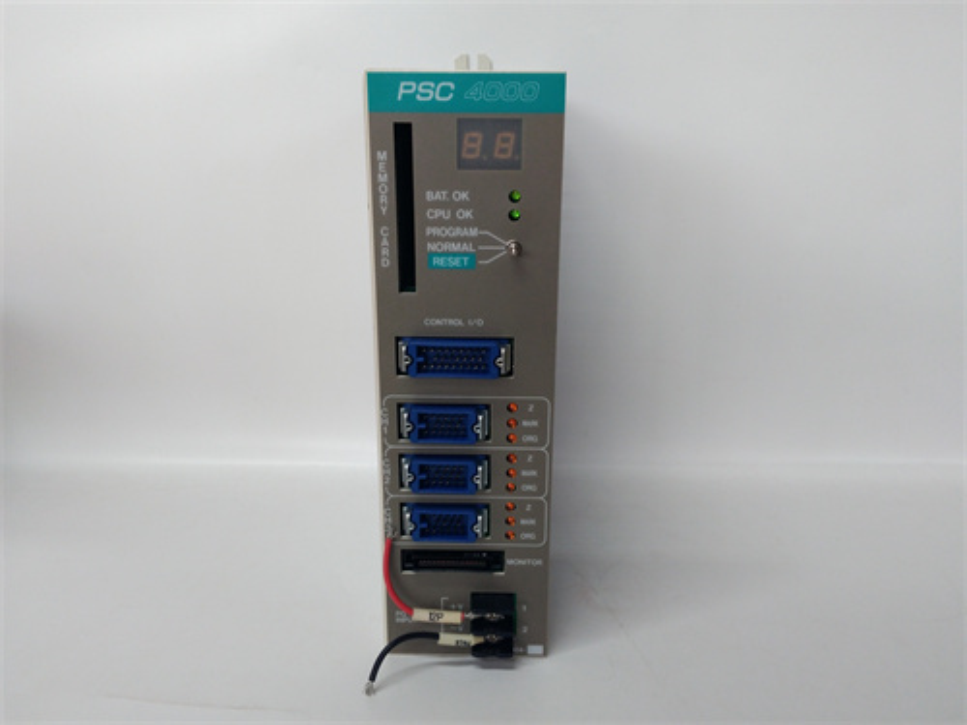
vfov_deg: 51.4
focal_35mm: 27
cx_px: 484
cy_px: 362
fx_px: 754
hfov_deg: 65.3
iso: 113
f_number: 2
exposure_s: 1/33
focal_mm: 3.79
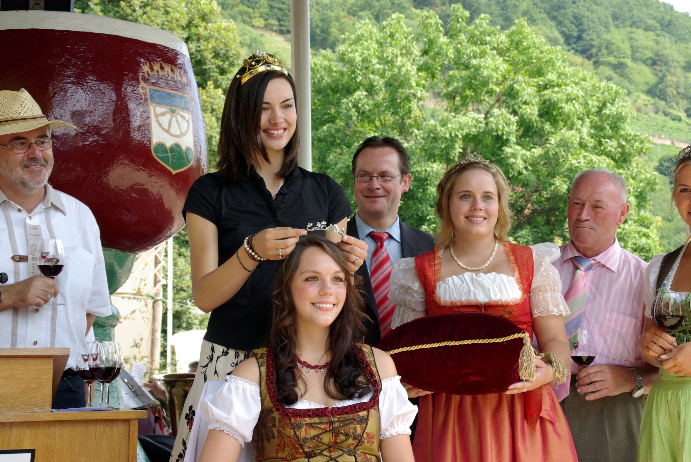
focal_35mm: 72
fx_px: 1383
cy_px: 231
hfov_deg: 28.0
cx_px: 346
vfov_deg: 19.0
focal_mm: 48
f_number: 8
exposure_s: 1/125
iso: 400
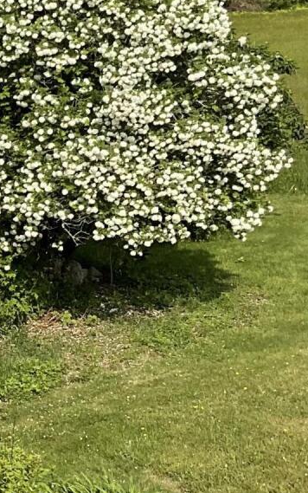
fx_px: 1449
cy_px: 179
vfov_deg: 19.2
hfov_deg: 11.4
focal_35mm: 108
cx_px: -217
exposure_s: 1/1912
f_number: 1.8
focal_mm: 3
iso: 16
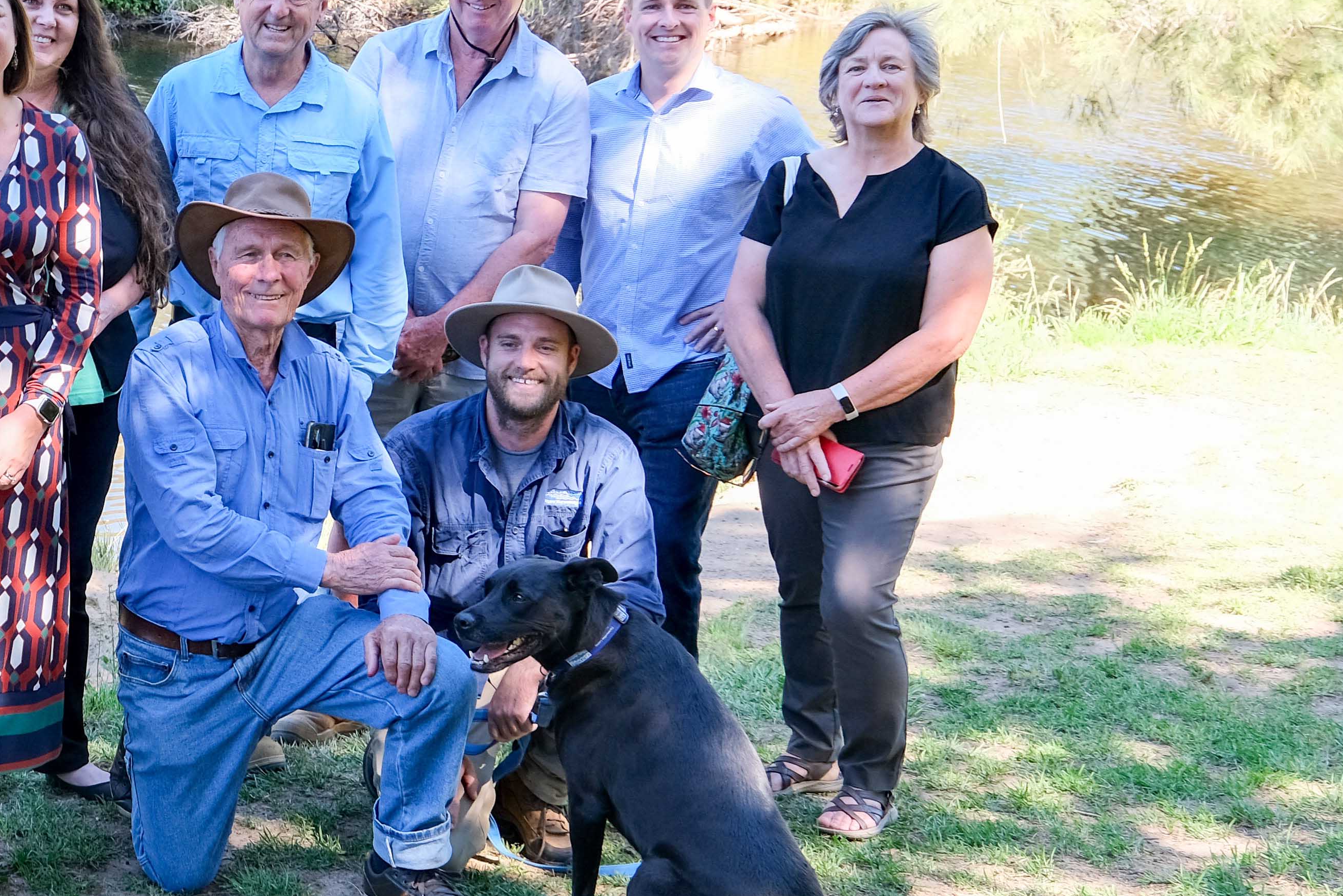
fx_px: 2947
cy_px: 275
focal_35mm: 79
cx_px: -224
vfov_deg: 17.2
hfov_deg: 23.7
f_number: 5
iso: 320
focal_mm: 21.9
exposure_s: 1/90
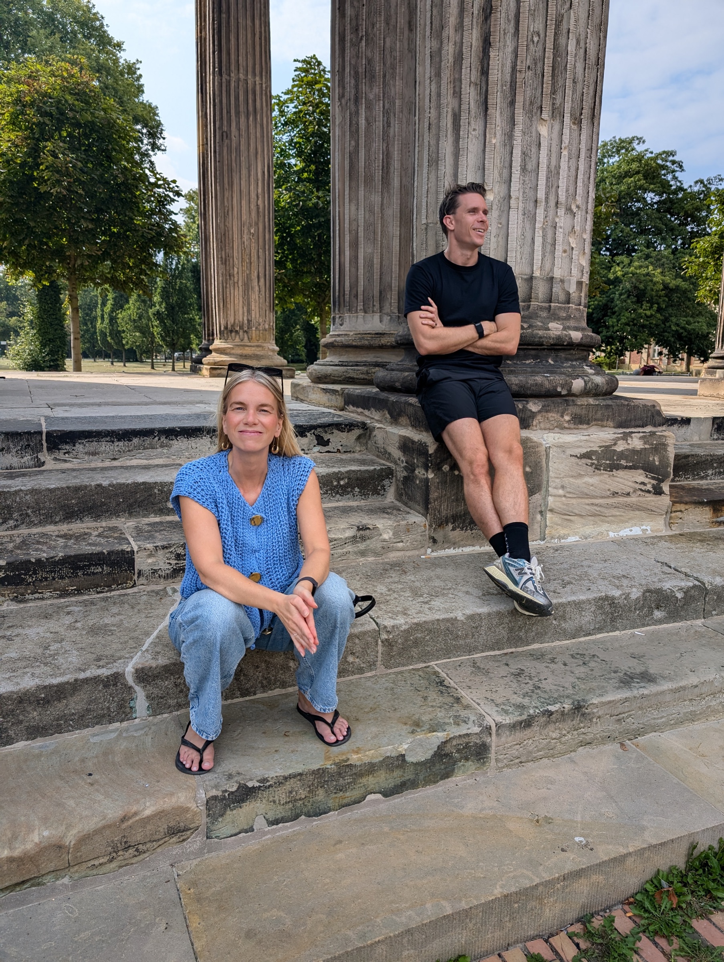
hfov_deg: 56.9
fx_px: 668
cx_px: 362
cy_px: 481
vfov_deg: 71.5
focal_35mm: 24
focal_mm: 6.9
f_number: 1.68
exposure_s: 1/728
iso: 14
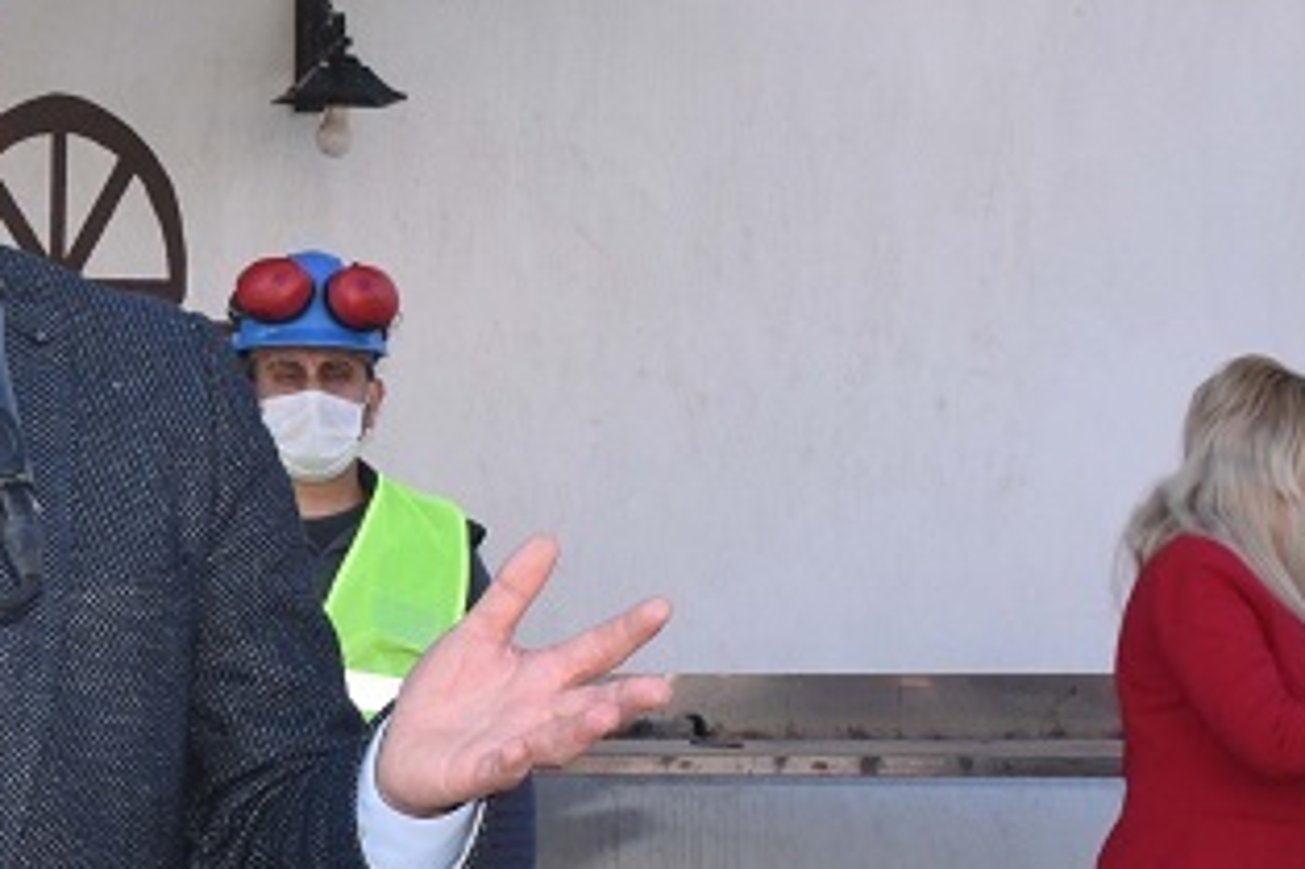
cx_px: -222
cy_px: 501
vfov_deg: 10.9
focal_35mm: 126
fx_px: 4572
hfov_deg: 15.7
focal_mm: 35
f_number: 18
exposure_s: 1/250
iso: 1250
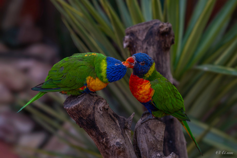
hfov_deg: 24.2
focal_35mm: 84
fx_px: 553
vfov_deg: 16.3
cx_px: 118
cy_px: 79
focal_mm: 56
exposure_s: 1/125
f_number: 3.2
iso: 320
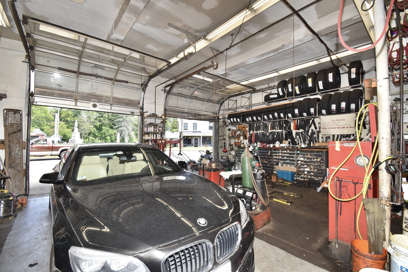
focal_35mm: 15
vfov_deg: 77.3
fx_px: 170
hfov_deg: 100.4
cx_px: 204
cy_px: 136
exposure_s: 1/200
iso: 400
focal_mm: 10
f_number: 5
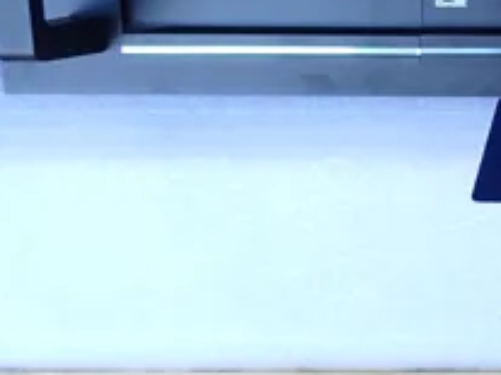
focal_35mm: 75
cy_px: 1
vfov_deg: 19.1
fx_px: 1085
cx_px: 712
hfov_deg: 22.3
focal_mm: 4.5
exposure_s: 1/60
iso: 100
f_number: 2.8
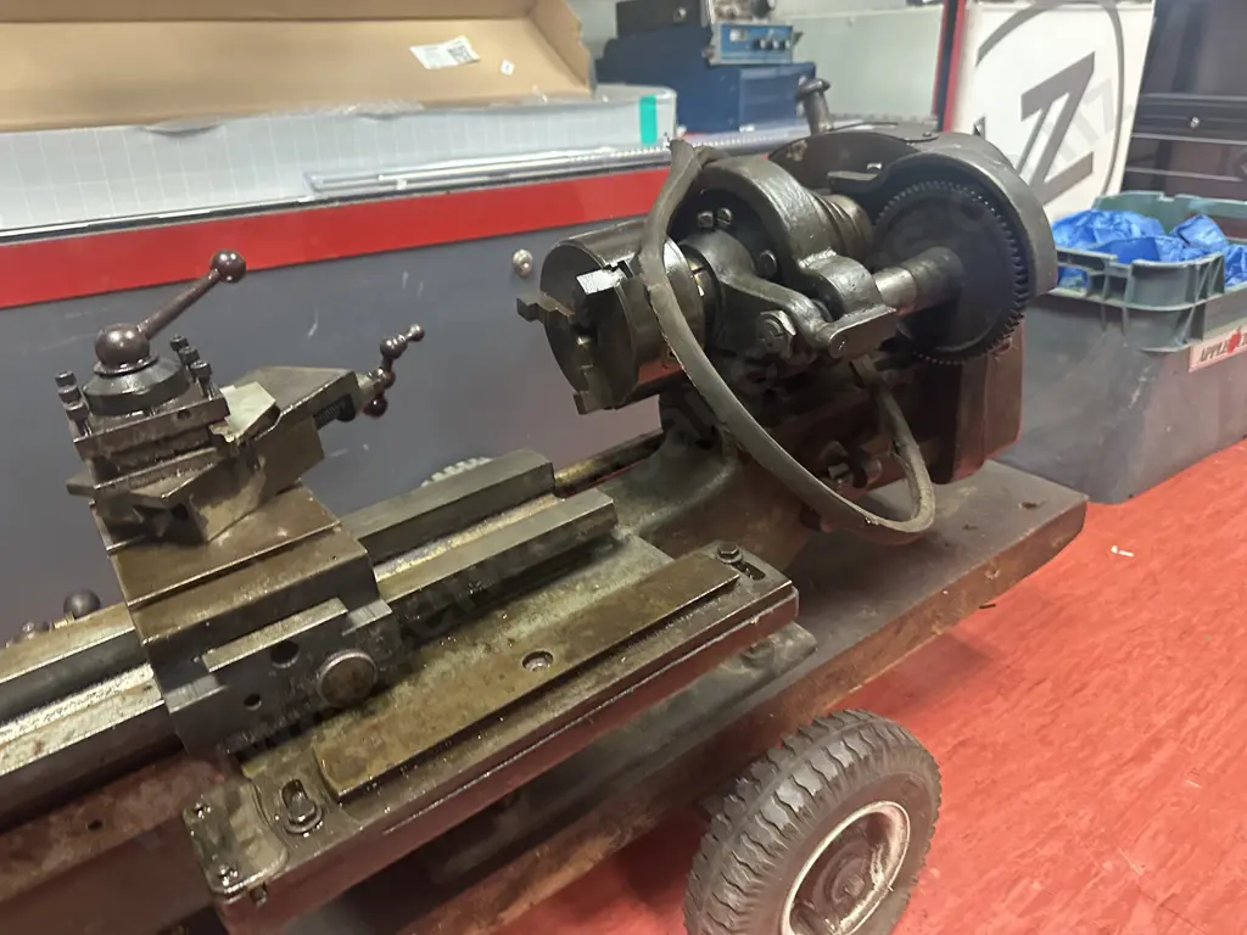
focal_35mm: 24
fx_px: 865
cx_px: 624
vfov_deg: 56.8
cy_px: 468
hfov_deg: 71.6
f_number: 1.78
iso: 800
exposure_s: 1/50
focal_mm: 6.86
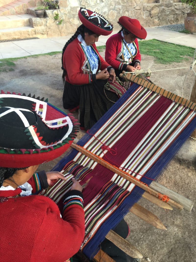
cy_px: 131
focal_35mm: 29
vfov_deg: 61.7
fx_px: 219
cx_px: 98
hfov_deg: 48.2
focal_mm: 4.15
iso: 32
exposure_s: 1/60
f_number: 2.2
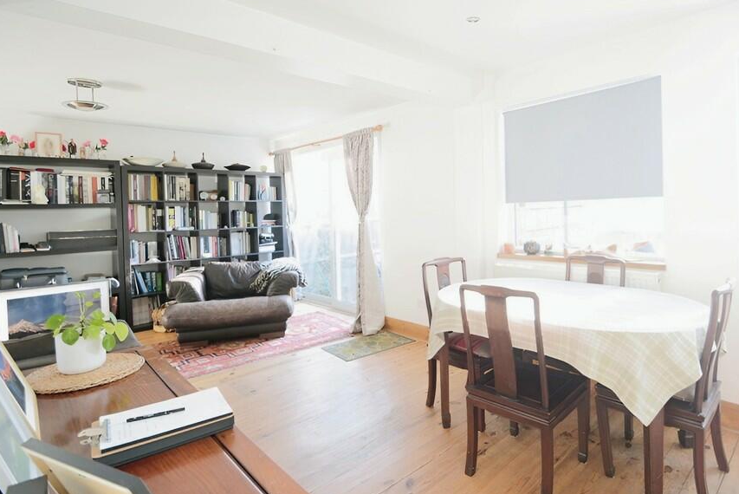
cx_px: 439
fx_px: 370
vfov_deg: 67.3
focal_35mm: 18
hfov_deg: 88.9
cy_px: 269
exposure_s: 1/60
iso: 500
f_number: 4
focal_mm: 10
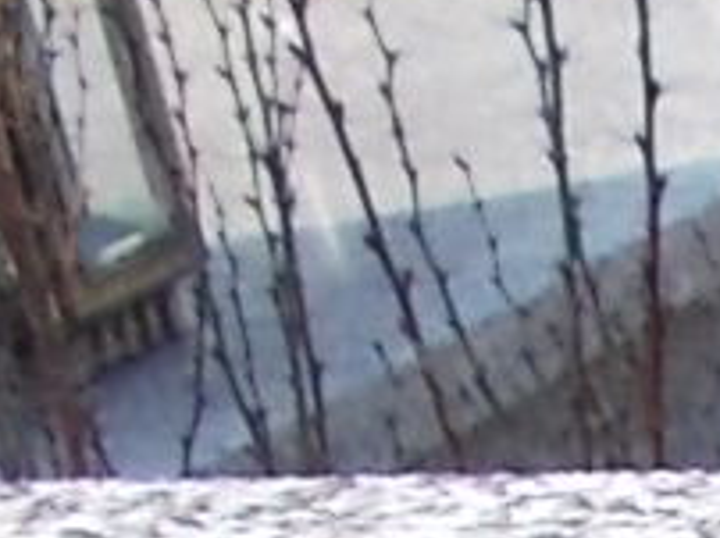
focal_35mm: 206
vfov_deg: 6.2
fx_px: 4280
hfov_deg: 8.1
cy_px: 1999
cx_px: 2189
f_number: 3.2
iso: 80
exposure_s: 1/250
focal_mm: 4.6
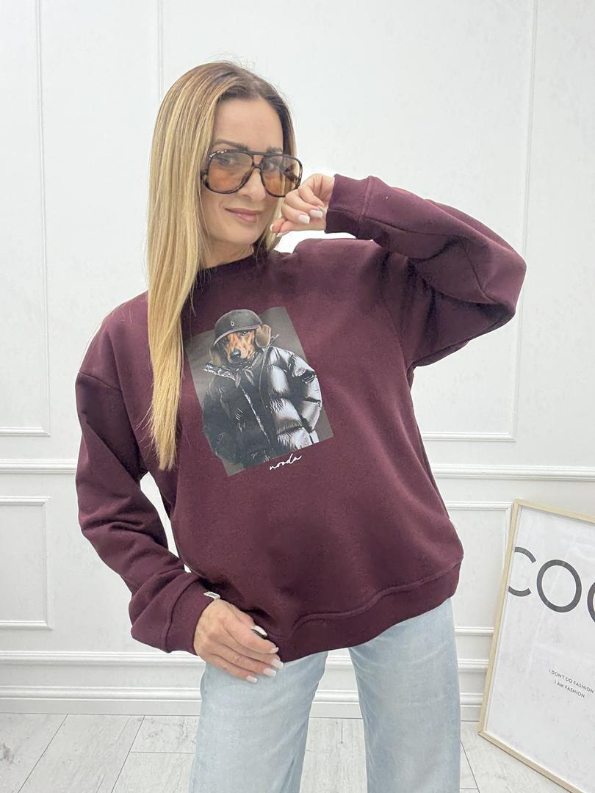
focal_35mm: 30
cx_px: 298
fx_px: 688
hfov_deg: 46.8
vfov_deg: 60.0
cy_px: 396
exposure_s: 1/100
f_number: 1.9
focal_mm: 2.69
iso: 100
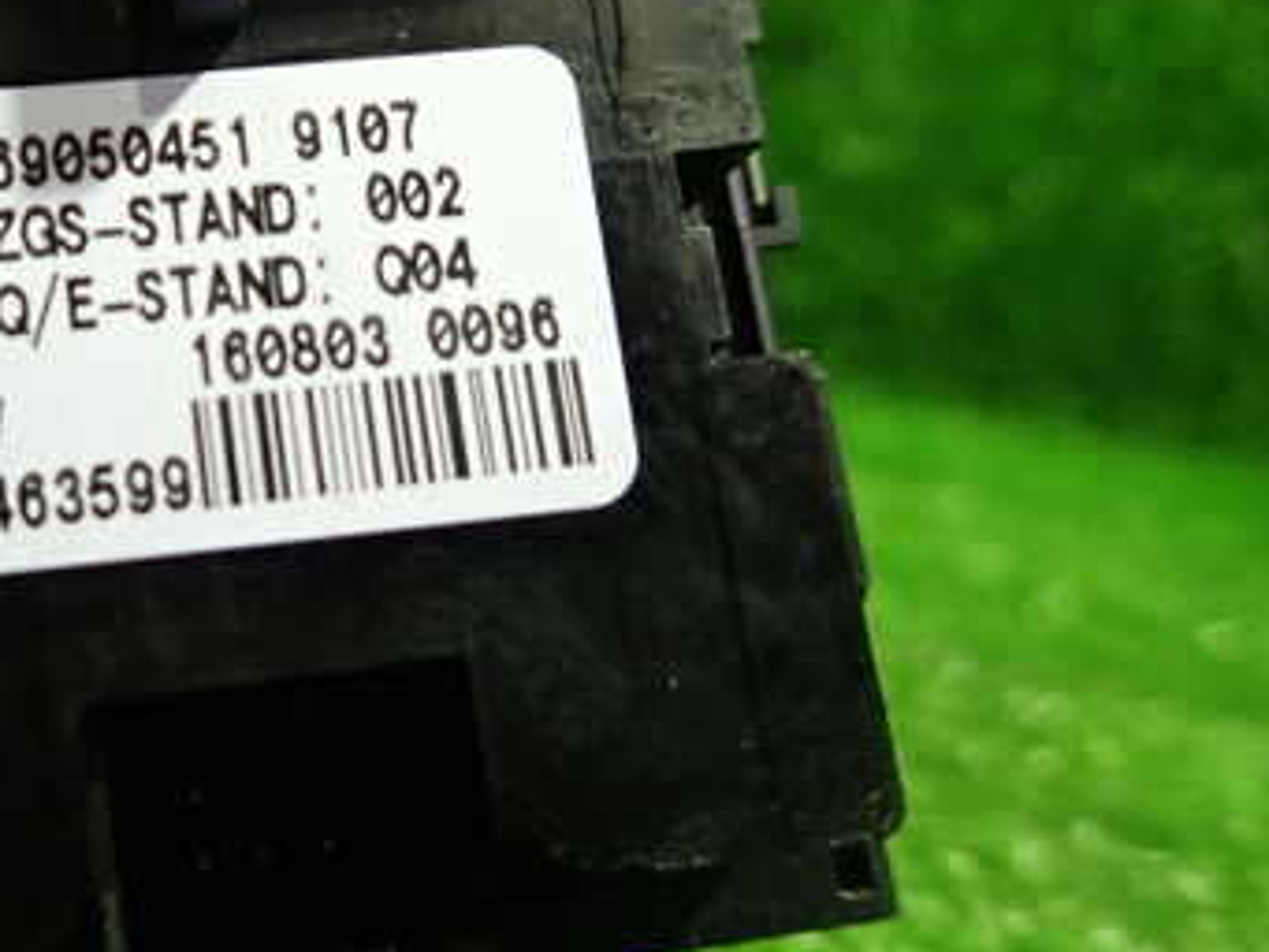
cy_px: 309
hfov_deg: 41.1
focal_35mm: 44
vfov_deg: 32.6
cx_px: 249
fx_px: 1614
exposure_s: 1/30
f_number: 2
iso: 250
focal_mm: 4.5
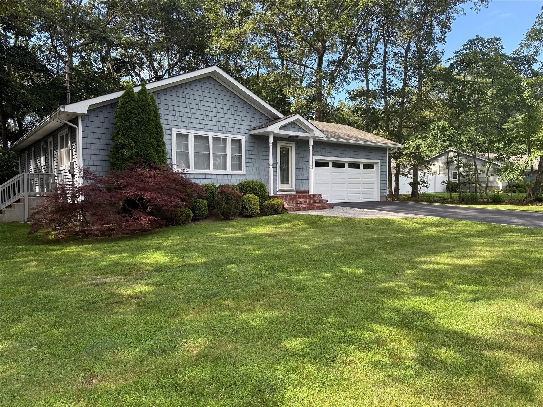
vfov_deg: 56.8
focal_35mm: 24
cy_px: 204
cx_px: 272
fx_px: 376
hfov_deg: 71.6
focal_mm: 6.76
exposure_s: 1/955
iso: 100
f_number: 1.78
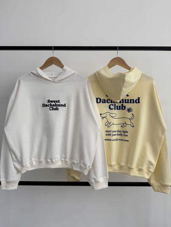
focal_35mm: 24
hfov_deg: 56.8
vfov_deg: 71.6
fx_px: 158
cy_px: 114
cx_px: 86
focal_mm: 6.76
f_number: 1.78
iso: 64
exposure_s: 1/180
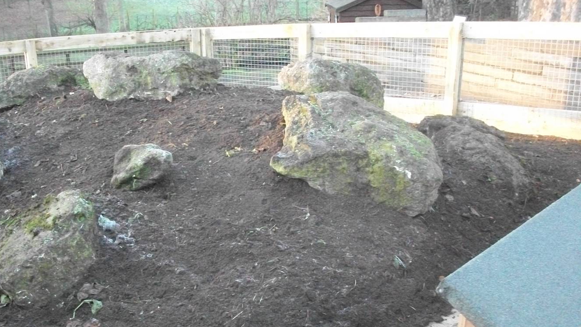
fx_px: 647
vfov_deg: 28.2
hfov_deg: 48.1
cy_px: 216
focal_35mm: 42
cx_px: 231
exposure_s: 1/125
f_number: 2.9
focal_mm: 5.7
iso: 800
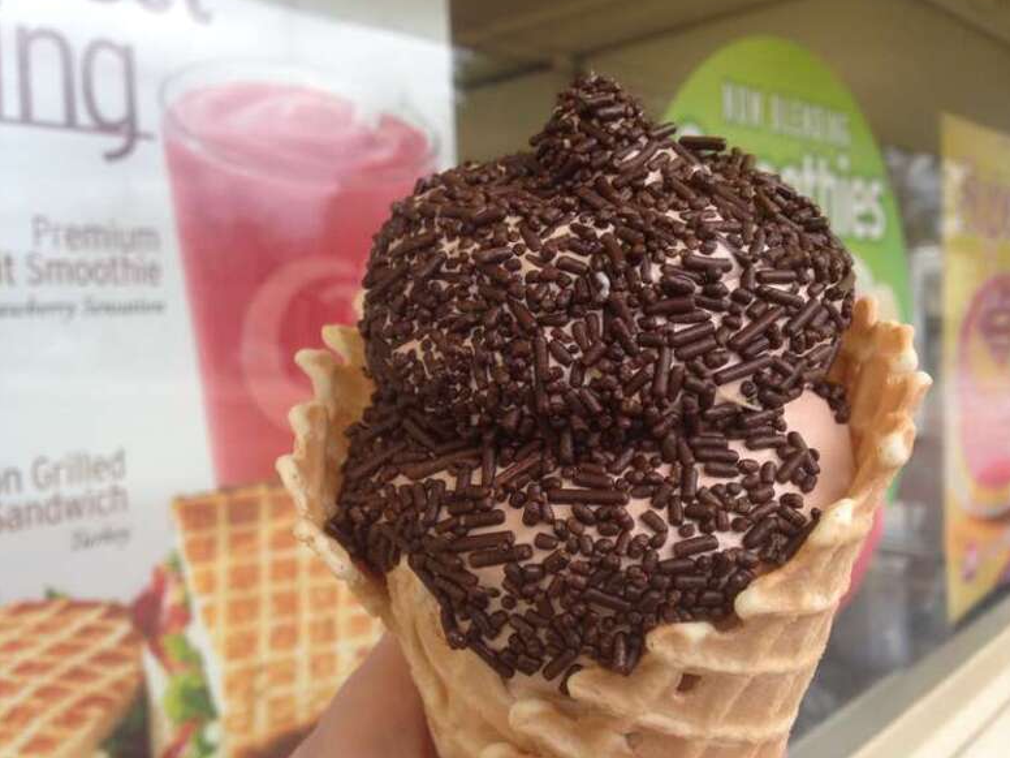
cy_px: 379
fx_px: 992
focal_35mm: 34
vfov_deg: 41.8
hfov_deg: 54.0
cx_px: 518
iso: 50
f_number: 2.4
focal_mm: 4.12
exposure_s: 1/210
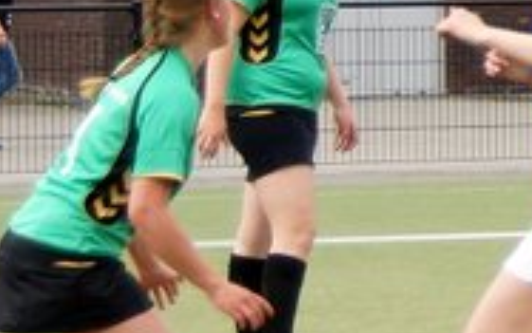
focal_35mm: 376
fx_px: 5450
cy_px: -64
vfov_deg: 3.5
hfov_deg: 5.4
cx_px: 1201
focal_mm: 45
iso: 500
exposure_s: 1/2000
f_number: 4.5
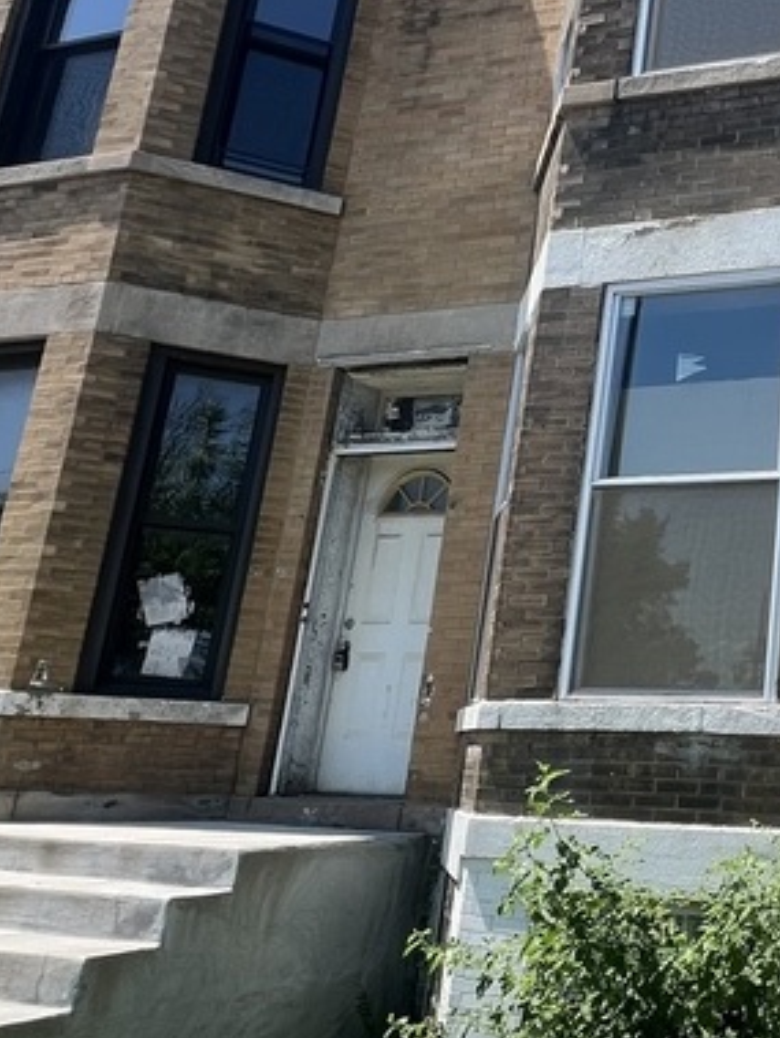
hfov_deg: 31.1
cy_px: 477
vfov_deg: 50.0
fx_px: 1110
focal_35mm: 37
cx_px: 988
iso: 32
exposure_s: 1/779
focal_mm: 1.57
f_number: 1.8
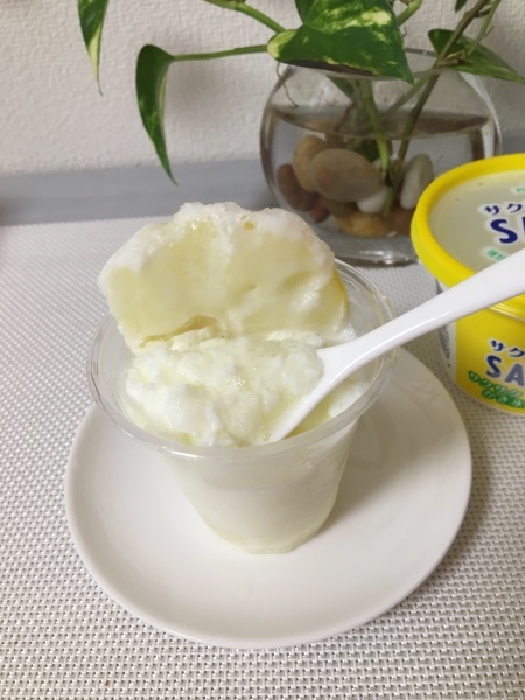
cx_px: 262
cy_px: 350
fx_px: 586
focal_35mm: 29
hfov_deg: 48.2
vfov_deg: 61.7
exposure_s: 1/33
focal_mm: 4.15
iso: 100
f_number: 2.2
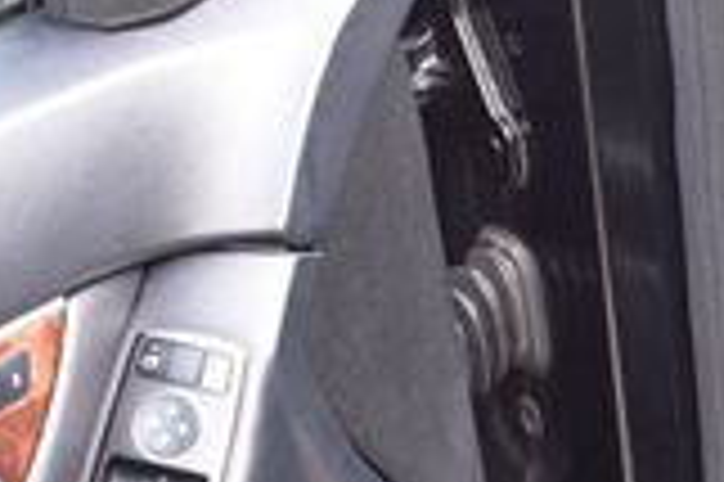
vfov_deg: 9.2
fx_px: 2993
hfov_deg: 13.0
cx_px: 1102
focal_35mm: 149
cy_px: 288
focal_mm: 25
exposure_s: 1/25
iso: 400
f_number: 7.1
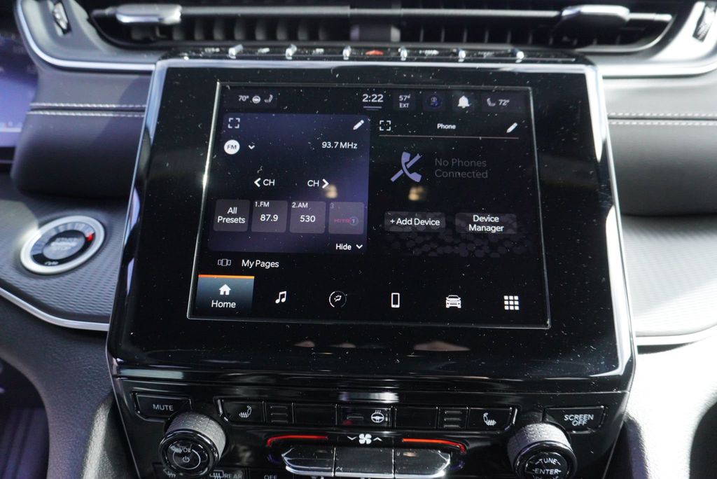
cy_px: 240
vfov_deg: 53.2
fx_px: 478
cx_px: 358
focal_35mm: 24
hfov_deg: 73.7
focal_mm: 16
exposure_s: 1/800
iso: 1600
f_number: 4
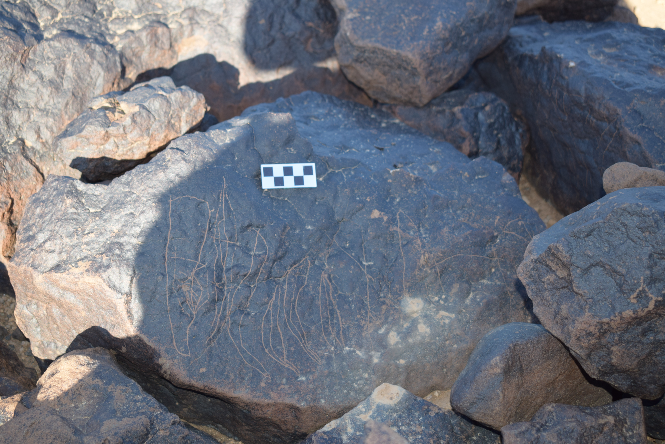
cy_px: 222
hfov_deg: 35.1
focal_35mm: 57
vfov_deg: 23.8
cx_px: 332
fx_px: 1053
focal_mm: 38
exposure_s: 1/125
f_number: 4.8
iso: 100
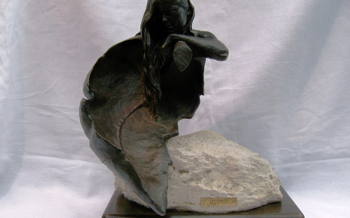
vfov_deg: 34.4
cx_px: 171
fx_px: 353
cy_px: 114
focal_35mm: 37
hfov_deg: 52.7
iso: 100
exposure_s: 1/200
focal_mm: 7.3
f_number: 2.8
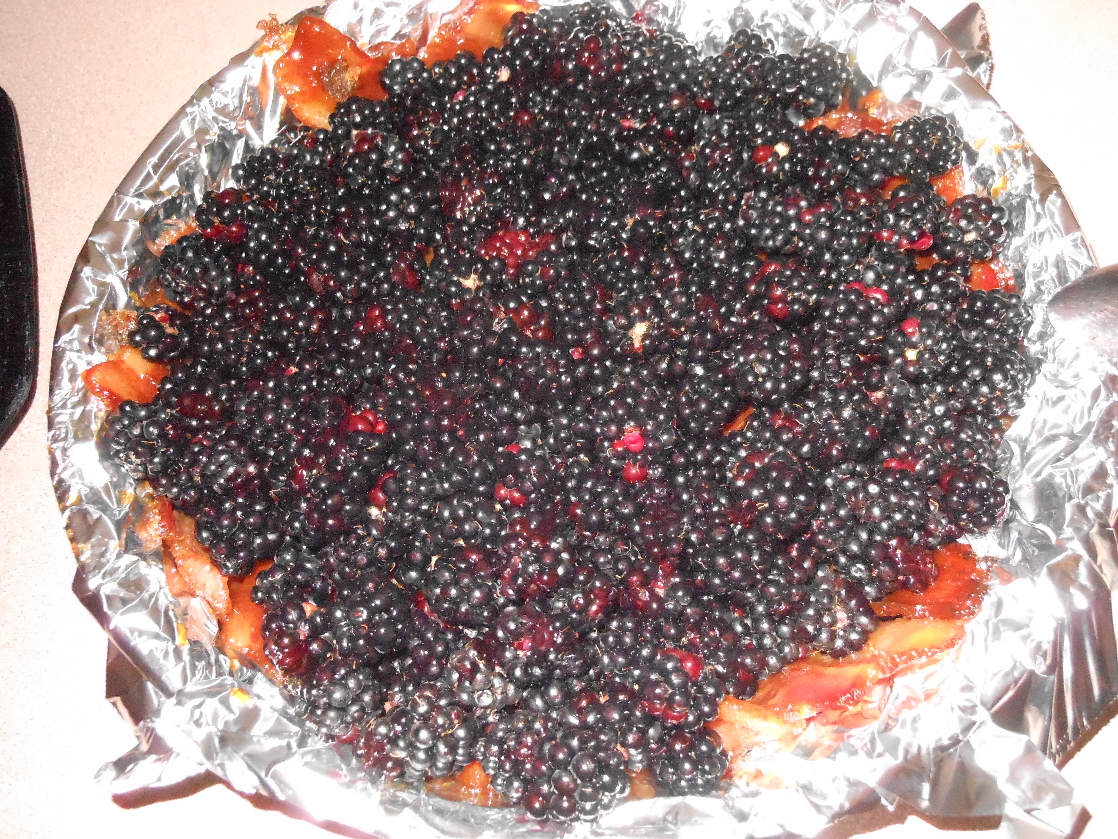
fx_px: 1066
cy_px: 420
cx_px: 559
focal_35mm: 33
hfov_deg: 55.4
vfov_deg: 42.9
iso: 1250
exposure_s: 1/25
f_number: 11.2
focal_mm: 5.9
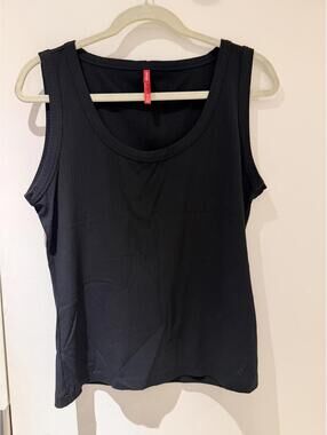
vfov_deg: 71.5
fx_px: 302
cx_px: 164
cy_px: 218
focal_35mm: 24
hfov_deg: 56.9
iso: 1000
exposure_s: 1/40
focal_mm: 6.76
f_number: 1.78
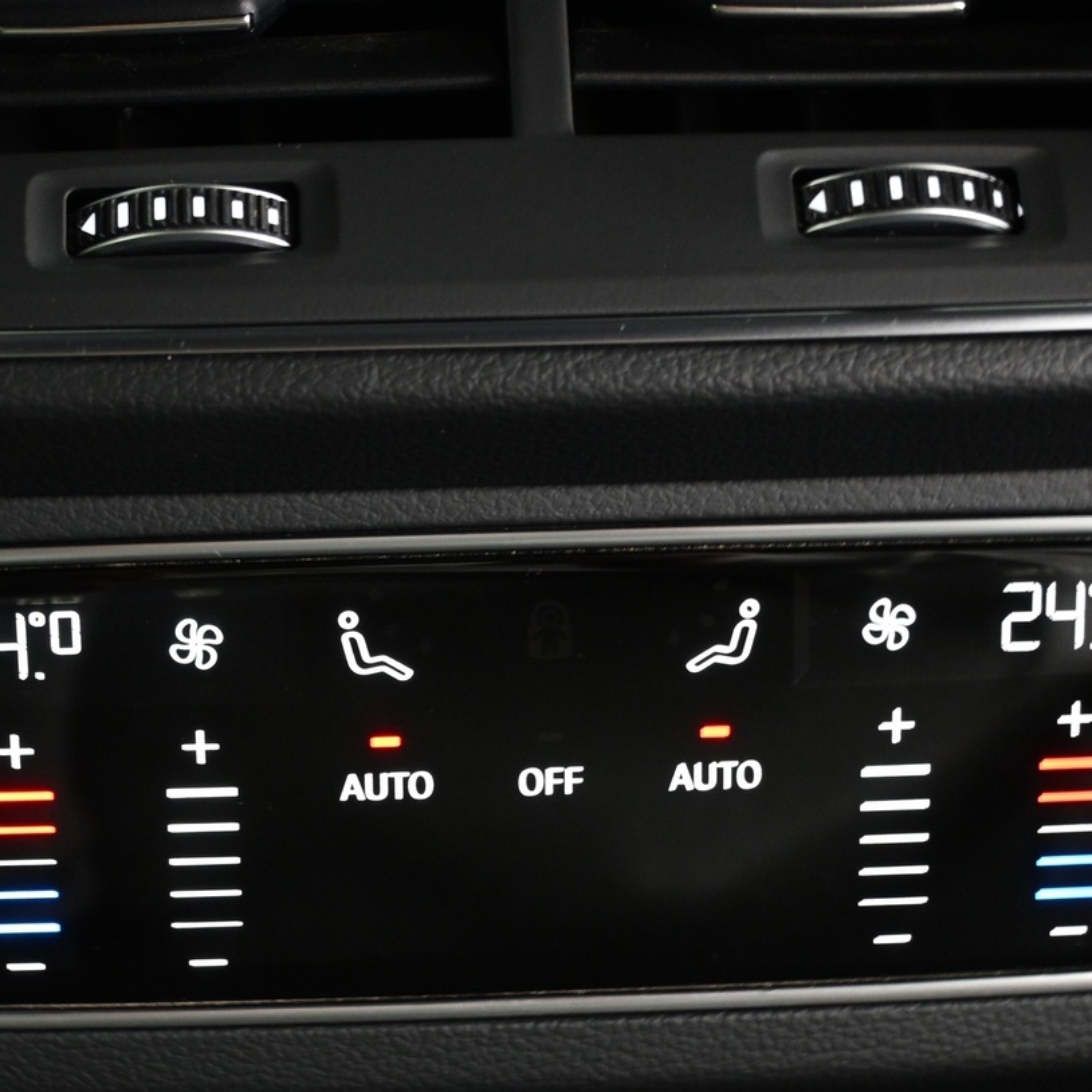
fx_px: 2401
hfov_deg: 25.5
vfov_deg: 25.6
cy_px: 663
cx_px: 397
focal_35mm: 67
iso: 1600
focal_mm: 26.5
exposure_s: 1/4
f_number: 4.5
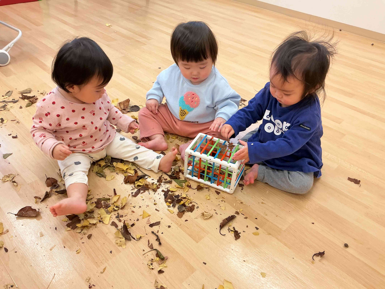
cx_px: 192
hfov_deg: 61.7
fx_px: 323
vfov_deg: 48.2
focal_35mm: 29
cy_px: 144
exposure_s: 1/100
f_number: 1.8
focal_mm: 3
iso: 40
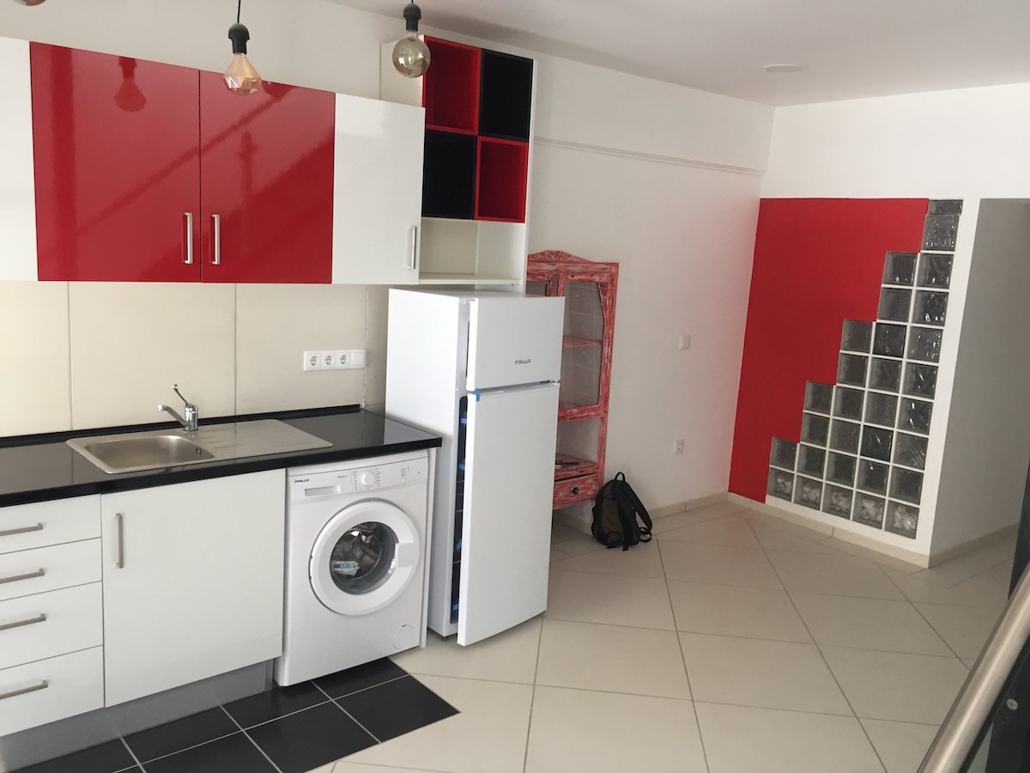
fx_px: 863
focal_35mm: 29
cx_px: 515
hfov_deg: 61.7
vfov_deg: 48.2
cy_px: 386
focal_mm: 4.15
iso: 64
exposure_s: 1/33
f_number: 2.2
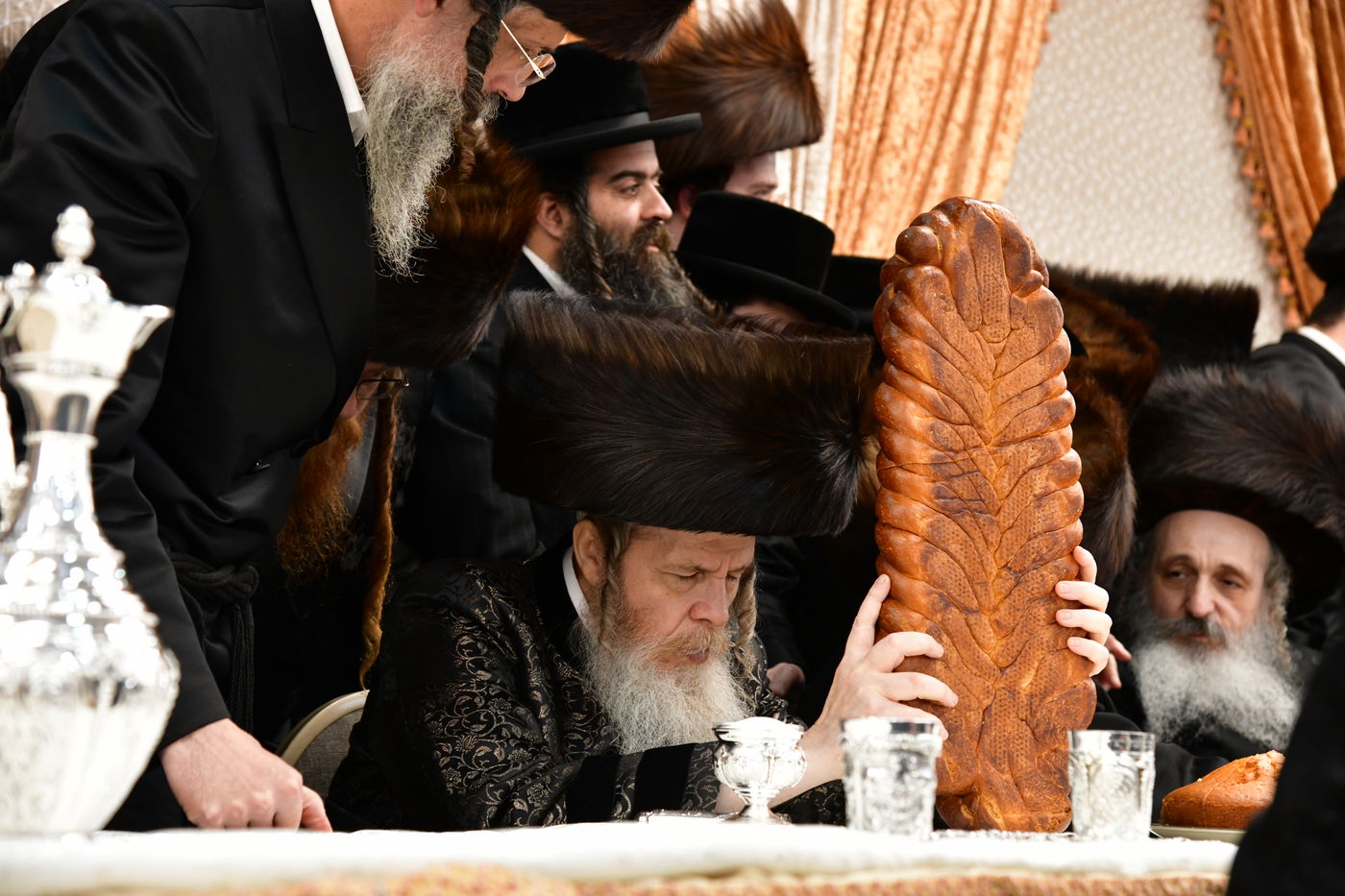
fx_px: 2914
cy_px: 448
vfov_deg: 17.5
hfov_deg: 26.0
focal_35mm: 78
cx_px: 672
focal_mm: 78
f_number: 5.6
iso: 2000
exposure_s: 1/100
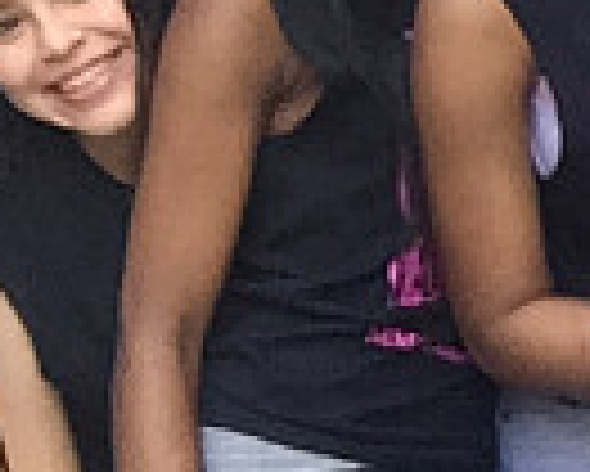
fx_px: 2656
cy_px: 191
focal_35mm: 152
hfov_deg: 11.8
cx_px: 1022
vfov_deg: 10.2
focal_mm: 2.65
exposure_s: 1/30
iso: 50
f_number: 2.2
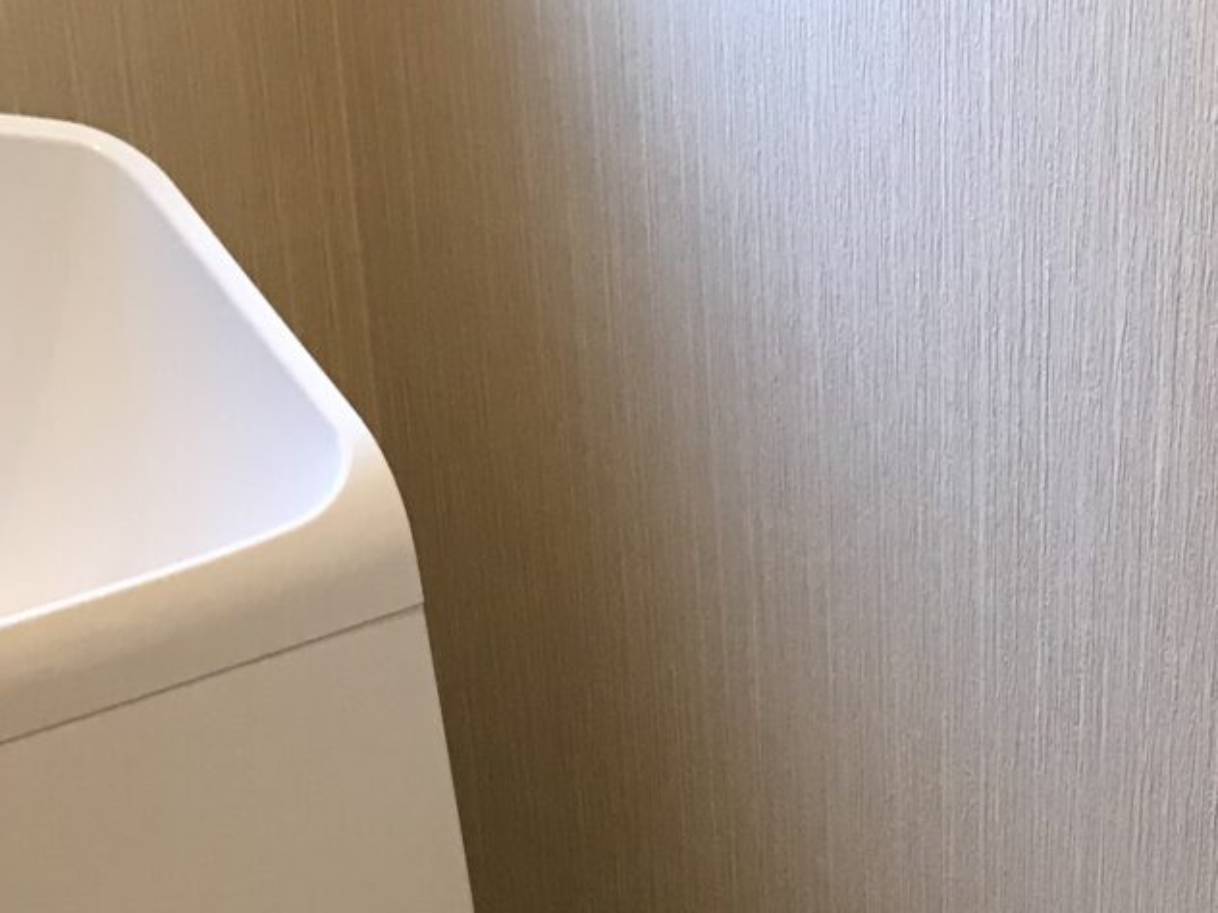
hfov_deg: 22.7
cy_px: 1190
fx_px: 2991
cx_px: 971
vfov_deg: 16.4
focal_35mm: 85
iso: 40
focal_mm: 3.99
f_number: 1.8
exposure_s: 1/20
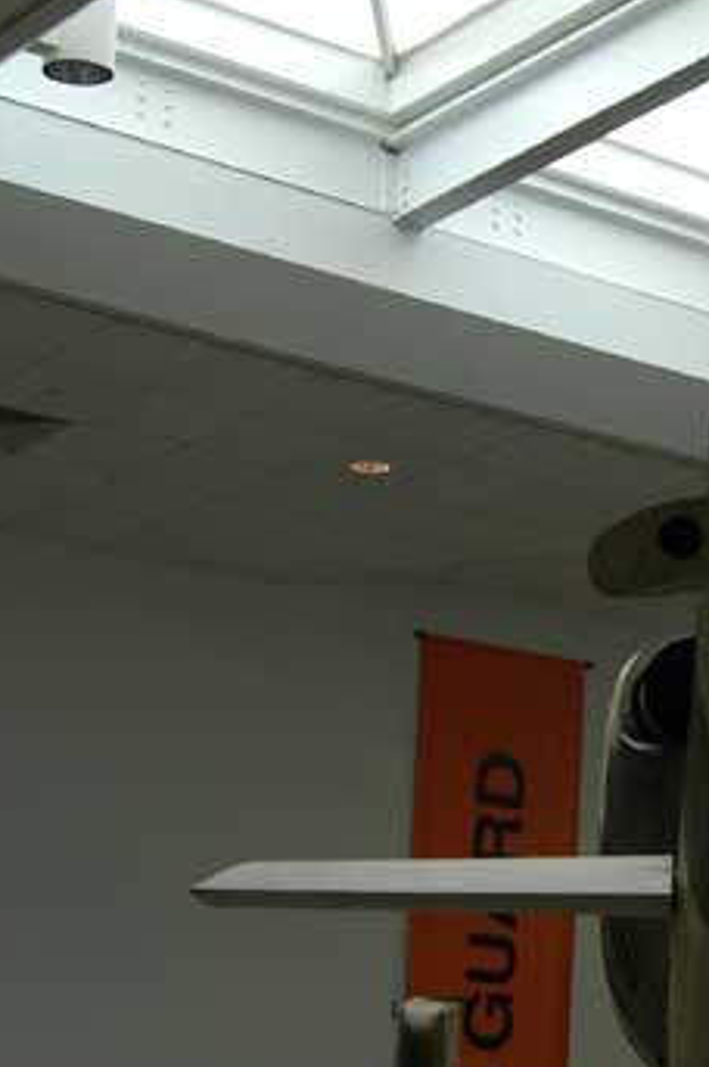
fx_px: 2486
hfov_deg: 15.8
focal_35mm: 84
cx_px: 793
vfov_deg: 24.2
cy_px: 411
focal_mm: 24
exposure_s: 1/90
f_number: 5
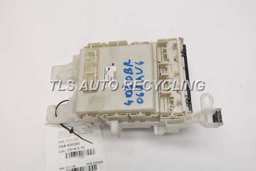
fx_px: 235
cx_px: 128
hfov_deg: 57.2
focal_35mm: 33
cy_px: 86
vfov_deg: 39.9
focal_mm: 22
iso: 100
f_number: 4.5
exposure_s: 1/125
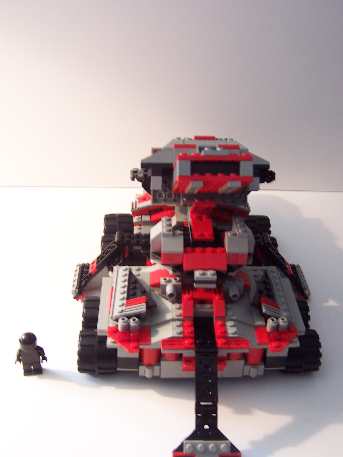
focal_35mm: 39
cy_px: 244
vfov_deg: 47.8
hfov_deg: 36.8
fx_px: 515
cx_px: 170
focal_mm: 5.6
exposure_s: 1/8
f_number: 2.8
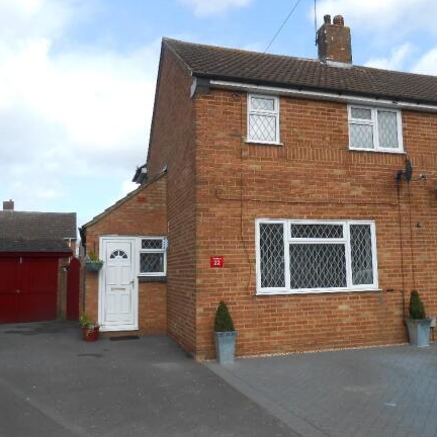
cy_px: 217
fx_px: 443
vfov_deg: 52.5
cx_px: 244
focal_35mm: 31
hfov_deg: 52.4
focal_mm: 4.6
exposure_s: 1/500
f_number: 3.5
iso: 80
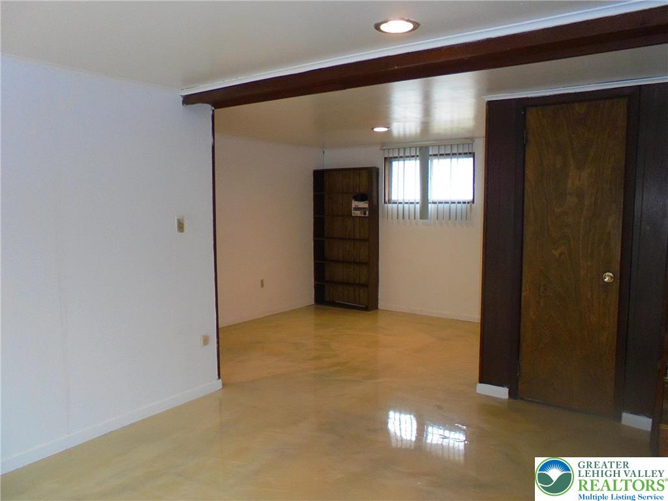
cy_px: 250
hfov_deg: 67.3
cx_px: 334
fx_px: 502
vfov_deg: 53.1
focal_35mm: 26
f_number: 3.5
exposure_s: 1/30
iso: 400
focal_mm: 4.6
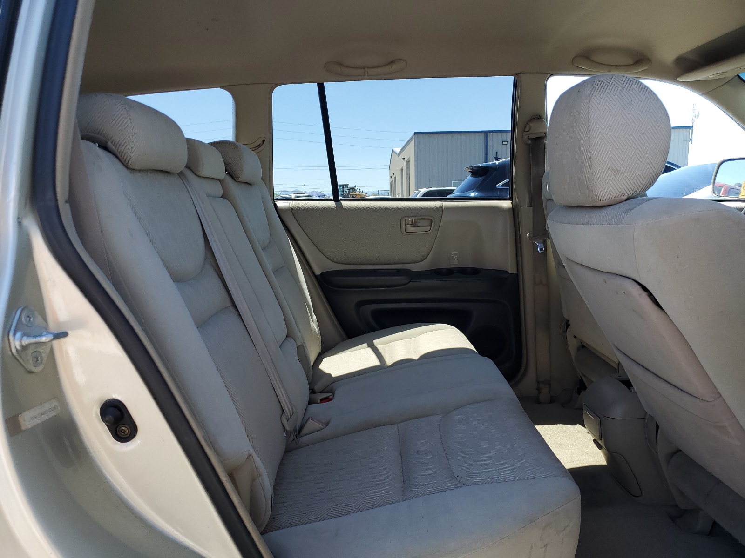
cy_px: 279
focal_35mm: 26
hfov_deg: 67.3
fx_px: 560
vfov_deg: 53.1
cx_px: 372
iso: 50
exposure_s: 1/556
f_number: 1.5
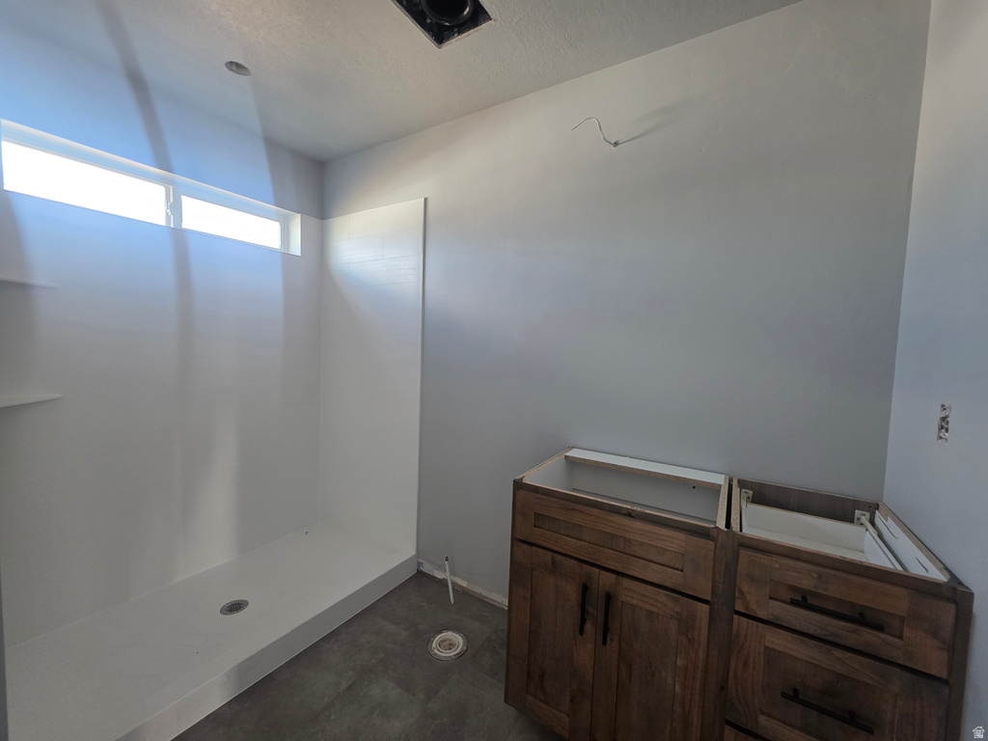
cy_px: 370
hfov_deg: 106.2
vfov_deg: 89.9
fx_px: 371
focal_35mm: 13
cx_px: 494
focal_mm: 2.2
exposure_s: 1/120
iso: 200
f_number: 1.9
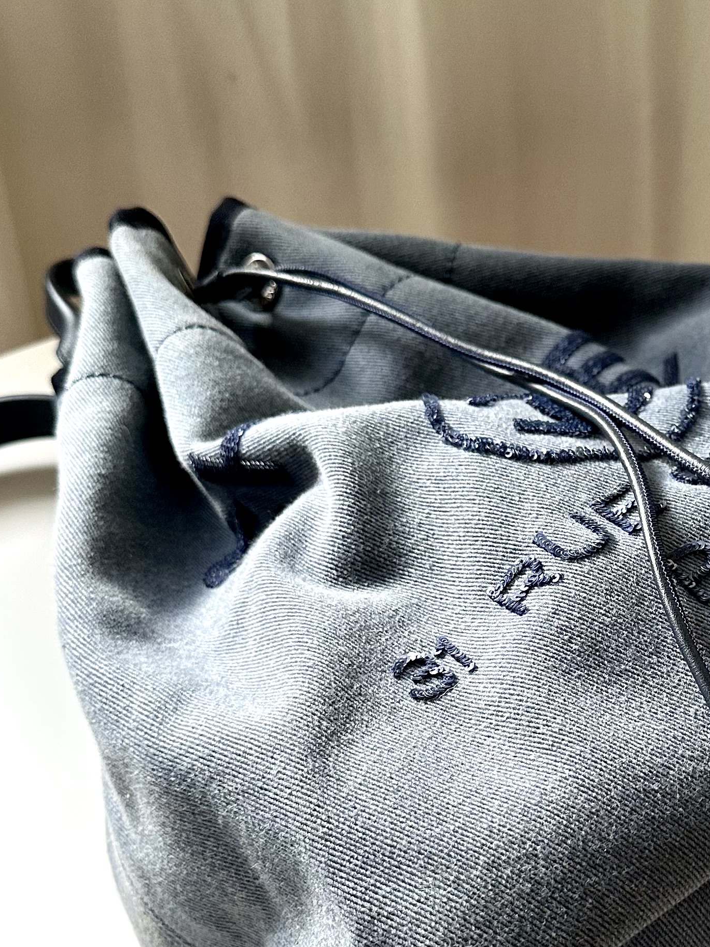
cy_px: 606
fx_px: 1450
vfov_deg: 35.9
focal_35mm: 53
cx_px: 589
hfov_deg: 26.9
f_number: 1.78
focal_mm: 6.86
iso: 250
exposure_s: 1/81
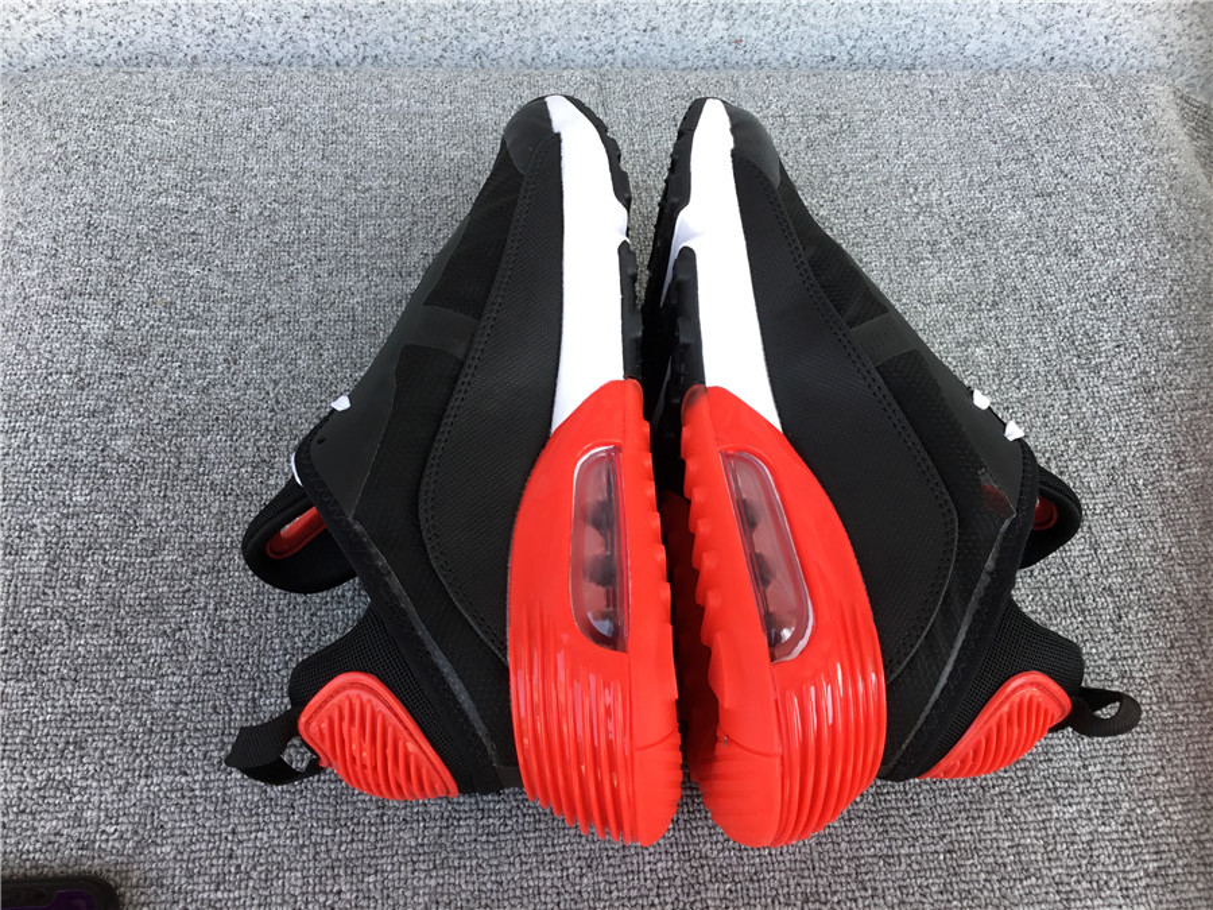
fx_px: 1086
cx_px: 606
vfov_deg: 45.4
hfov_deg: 58.4
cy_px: 455
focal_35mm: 31
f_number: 2.4
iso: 25
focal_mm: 3.3
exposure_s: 1/100
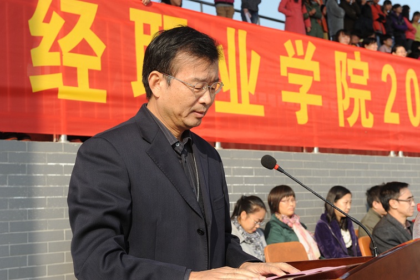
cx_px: 210
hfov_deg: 32.4
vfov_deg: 21.9
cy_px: 140
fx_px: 723
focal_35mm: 62
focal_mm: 62
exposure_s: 1/320
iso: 500
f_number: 10
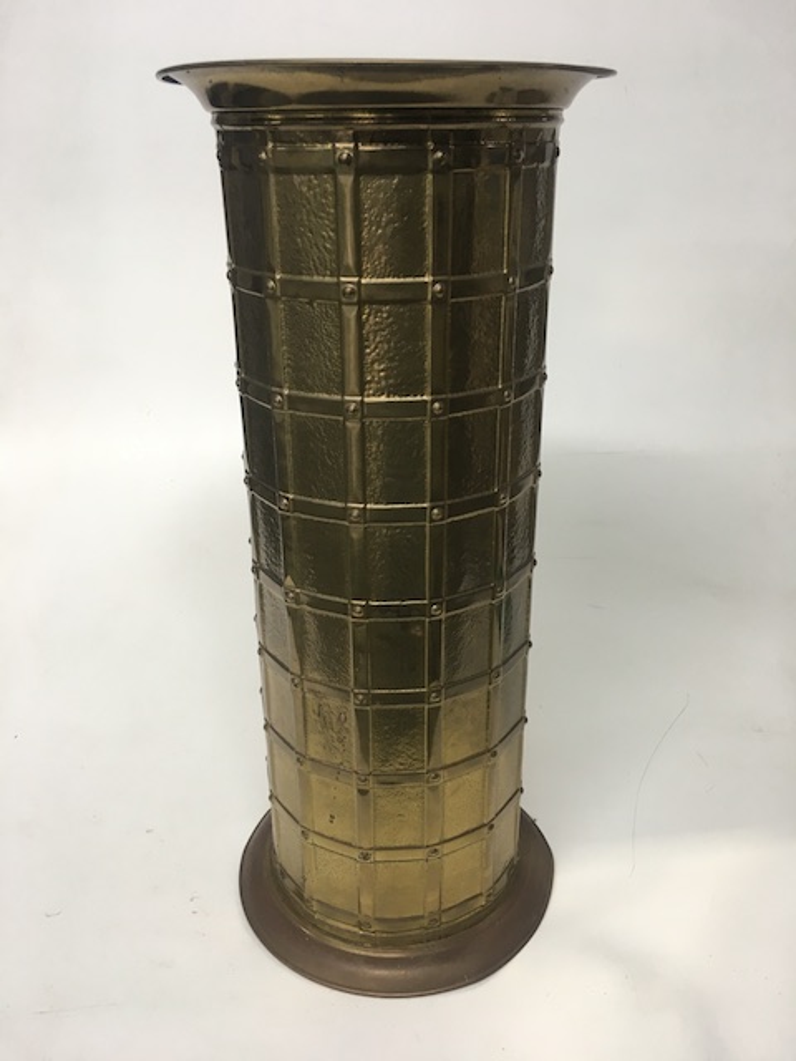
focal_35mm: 29
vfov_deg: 61.7
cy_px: 530
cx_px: 398
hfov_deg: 48.2
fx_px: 889
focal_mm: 4.15
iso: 80
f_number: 2.2
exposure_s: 1/33
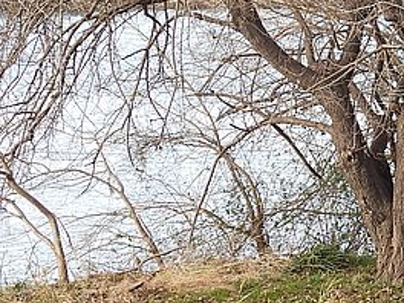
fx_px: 2824
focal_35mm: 242
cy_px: 106
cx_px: 416
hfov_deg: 8.1
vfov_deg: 6.1
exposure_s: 1/100
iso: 100
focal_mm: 14.3
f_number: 3.5
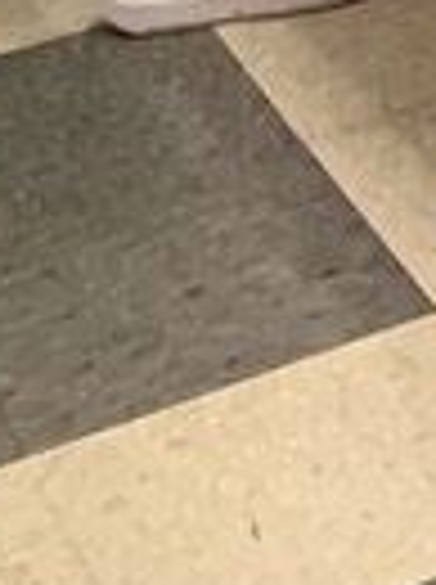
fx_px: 3454
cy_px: -1696
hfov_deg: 6.3
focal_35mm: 205
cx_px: 1519
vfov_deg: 7.3
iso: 125
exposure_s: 1/60
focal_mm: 4.25
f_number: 1.8
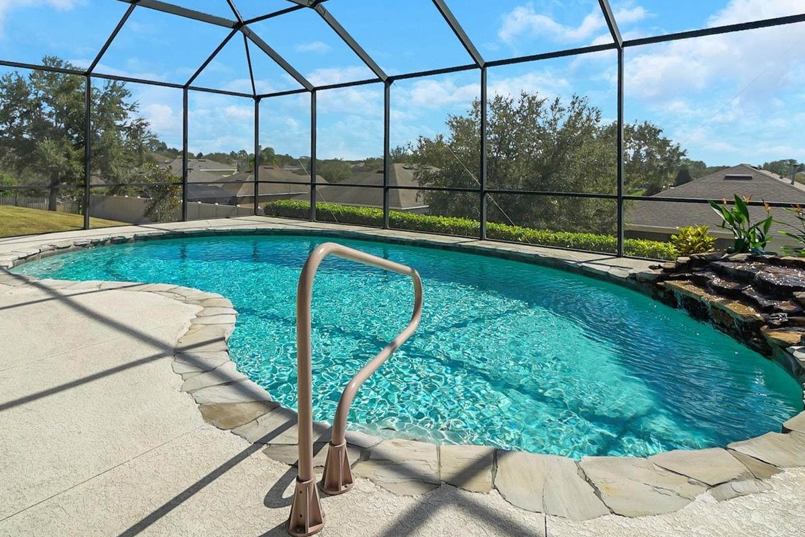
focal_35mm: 20
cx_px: 443
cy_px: 183
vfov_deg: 60.6
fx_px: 447
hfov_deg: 83.7
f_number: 6.3
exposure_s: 1/640
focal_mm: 10
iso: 200
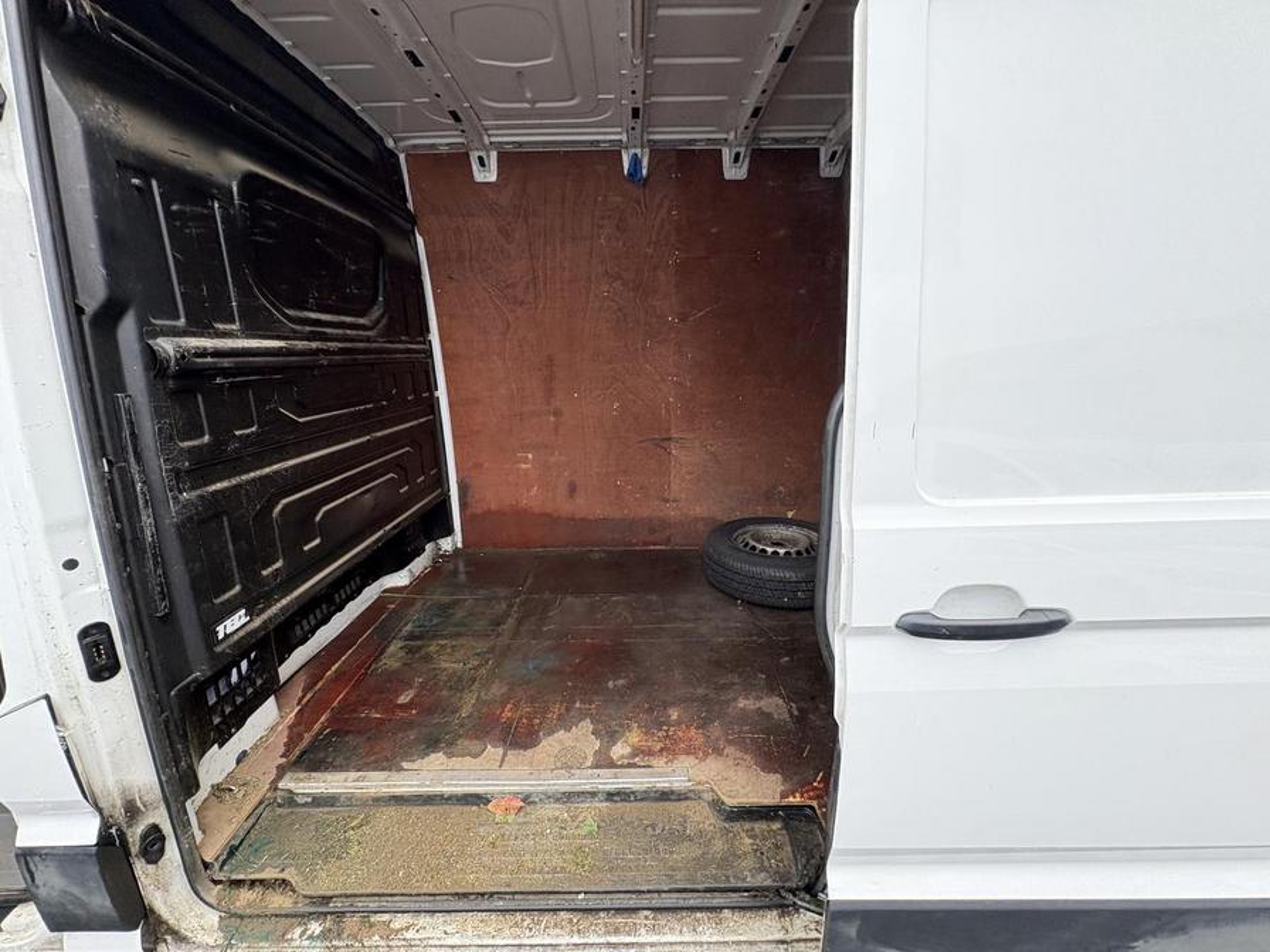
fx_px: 514
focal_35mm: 14
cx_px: 635
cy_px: 476
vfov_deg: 85.7
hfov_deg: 102.1
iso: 125
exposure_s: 1/109
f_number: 2.2
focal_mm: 2.22
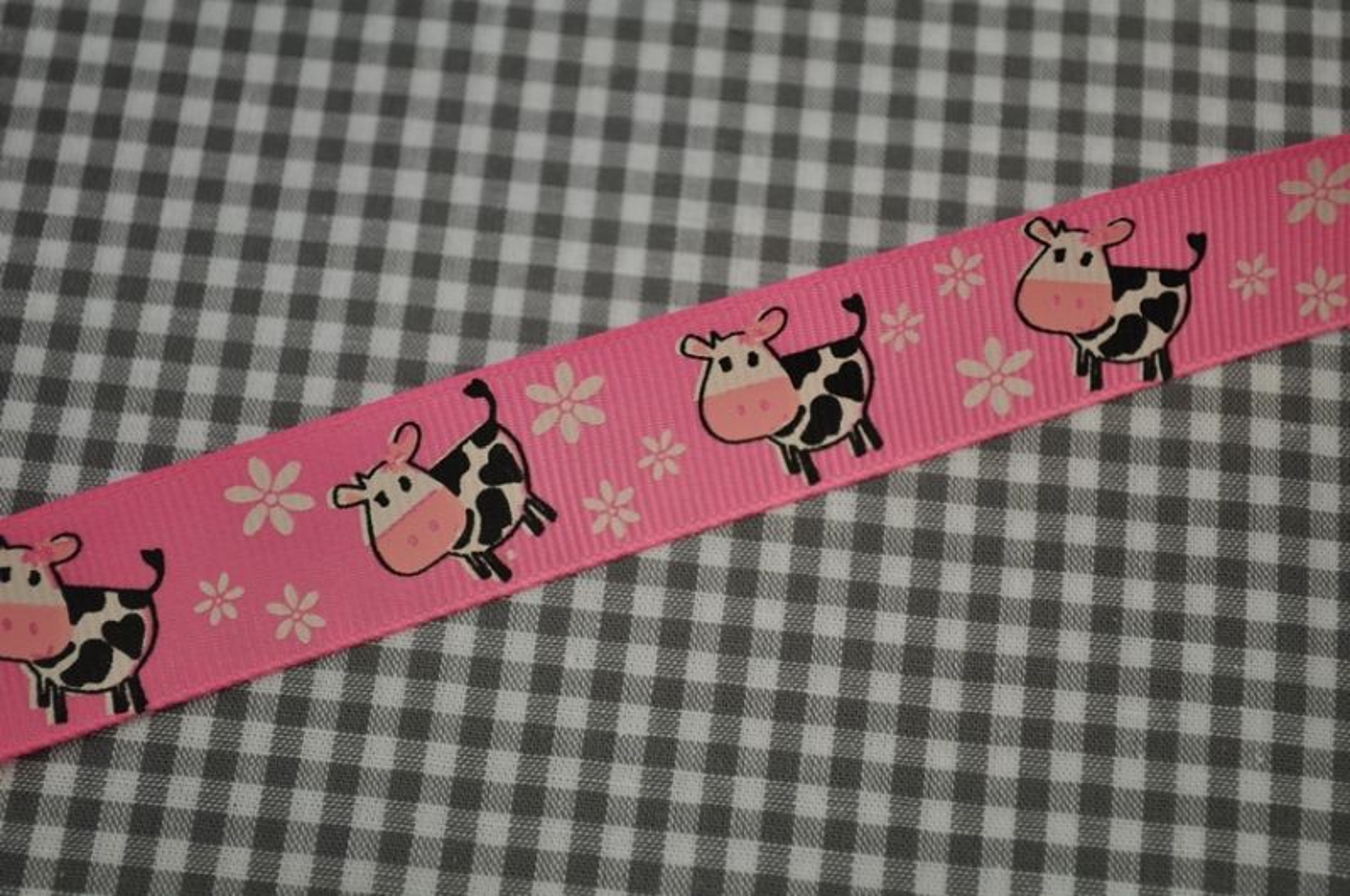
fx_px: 2584
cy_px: 448
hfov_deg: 29.3
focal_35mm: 69
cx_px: 675
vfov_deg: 19.7
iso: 450
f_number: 5.3
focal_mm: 46
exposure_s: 1/60
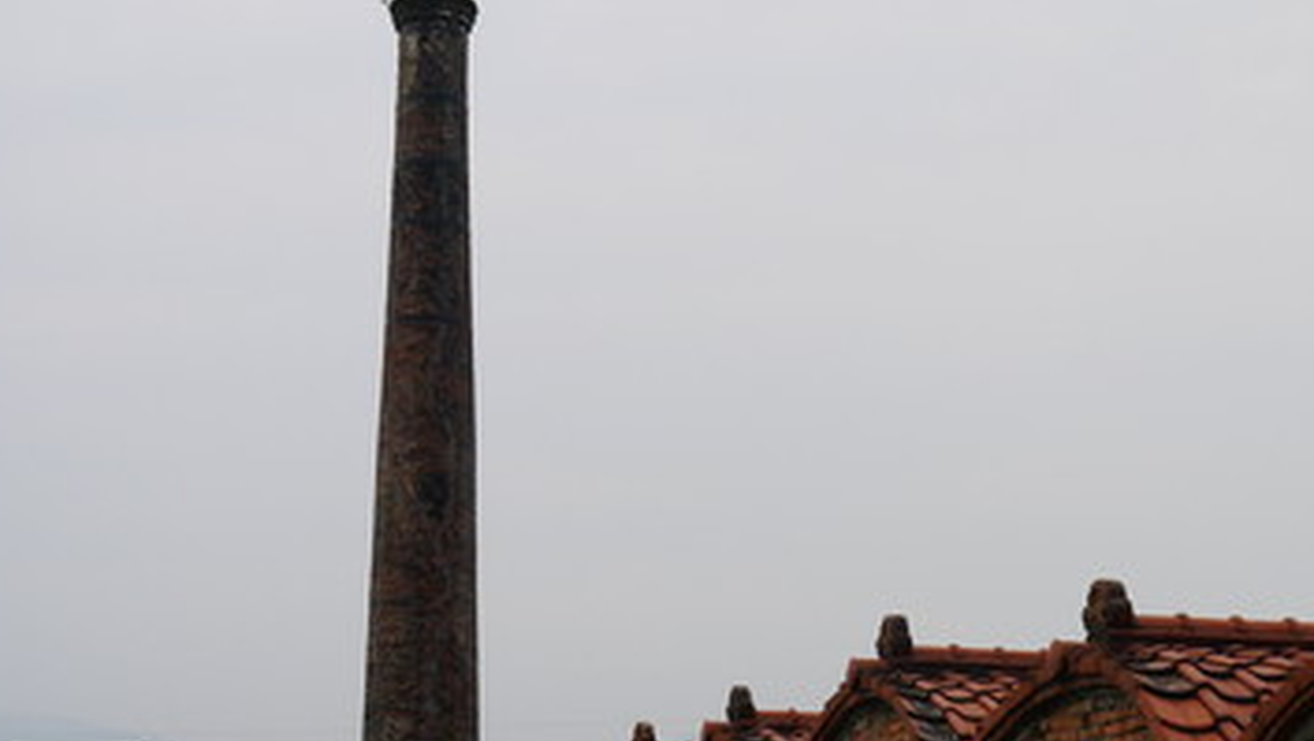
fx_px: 2615
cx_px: 782
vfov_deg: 15.8
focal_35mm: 75
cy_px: 771
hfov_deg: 28.2
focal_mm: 19
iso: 160
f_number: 5
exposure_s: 1/160
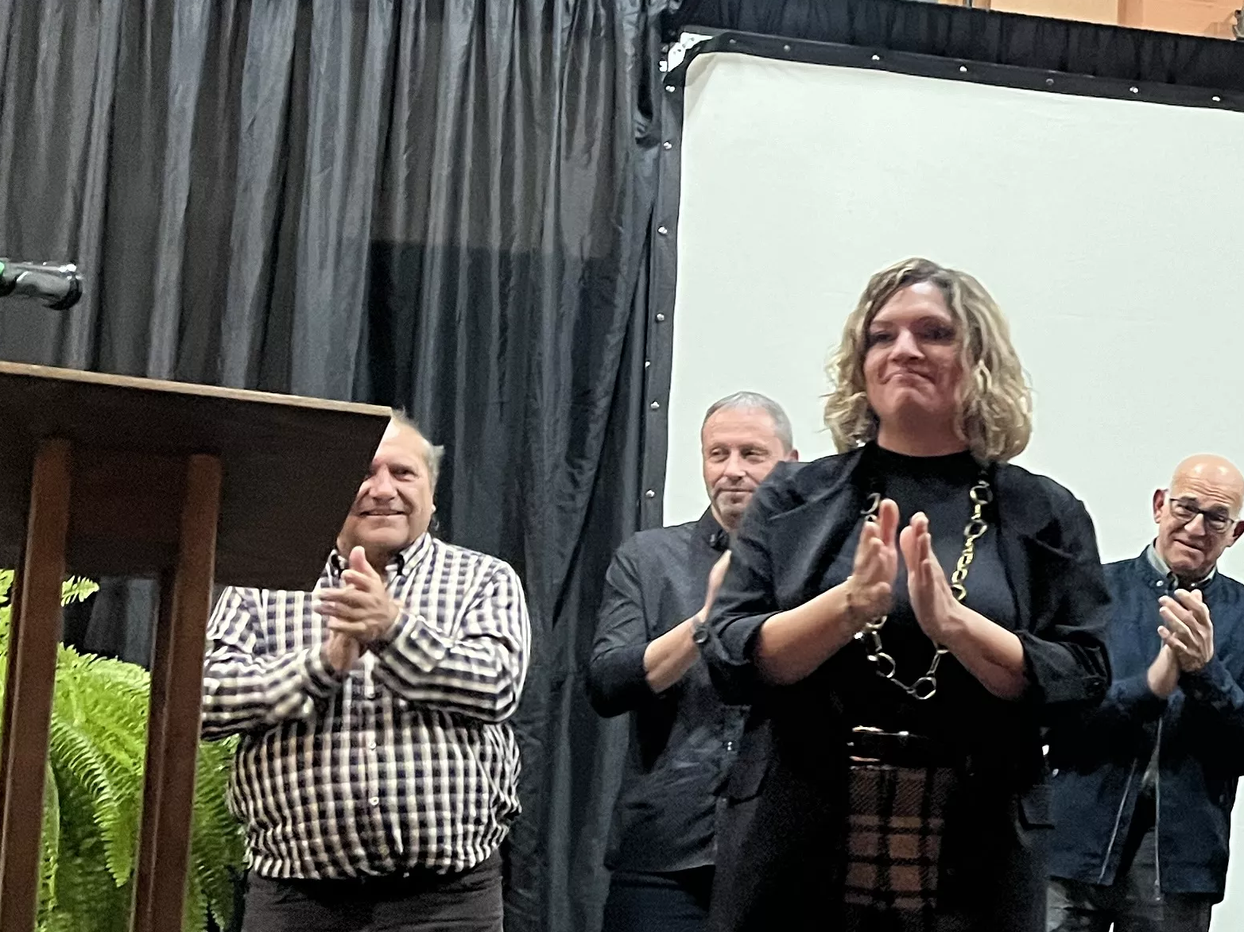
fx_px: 2407
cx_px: 1465
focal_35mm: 67
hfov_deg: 26.1
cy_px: 583
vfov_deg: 21.9
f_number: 1.6
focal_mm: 5.1
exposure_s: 1/50
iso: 320
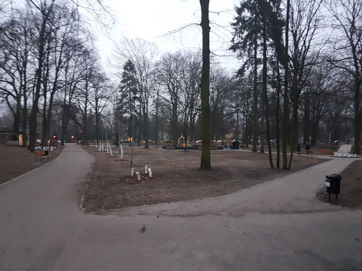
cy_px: 136
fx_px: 272
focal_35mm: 26
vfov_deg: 53.1
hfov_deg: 67.3
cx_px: 181
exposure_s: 1/14
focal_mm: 4.2
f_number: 1.7
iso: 200
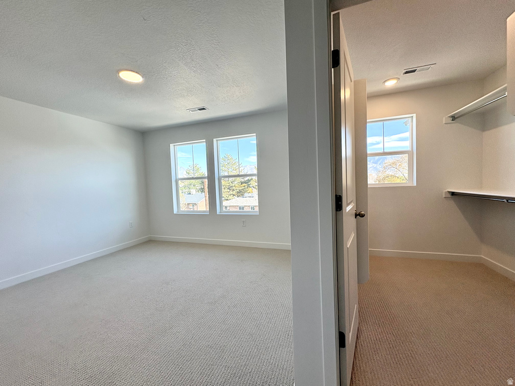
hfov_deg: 102.1
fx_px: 208
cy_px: 193
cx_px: 258
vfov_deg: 85.7
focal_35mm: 14
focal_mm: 2.22
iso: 64
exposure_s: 1/184
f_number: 2.2
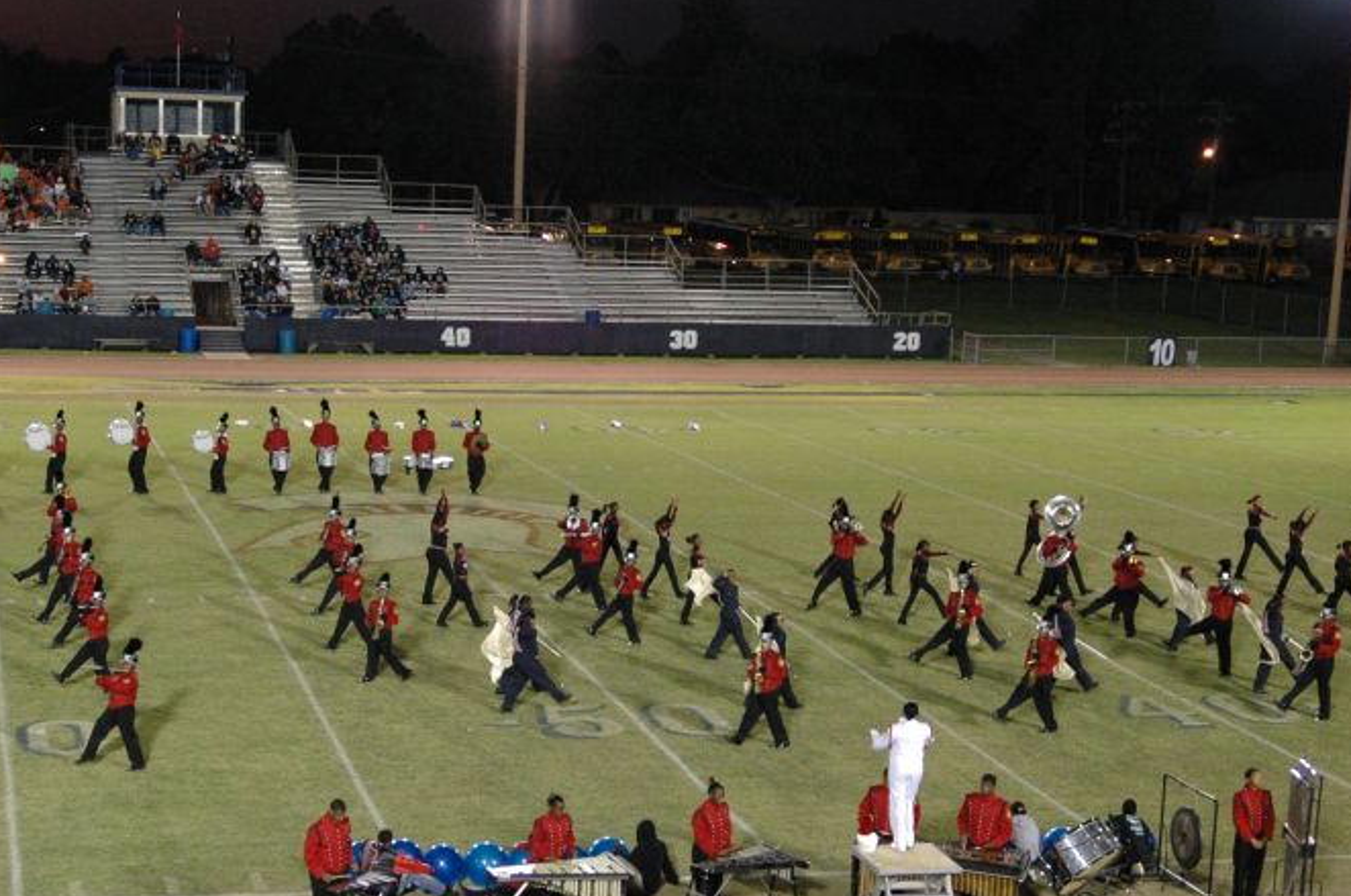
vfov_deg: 20.8
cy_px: 584
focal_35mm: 65
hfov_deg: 30.9
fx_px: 2435
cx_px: 516
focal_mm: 28
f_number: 2.8
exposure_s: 1/60
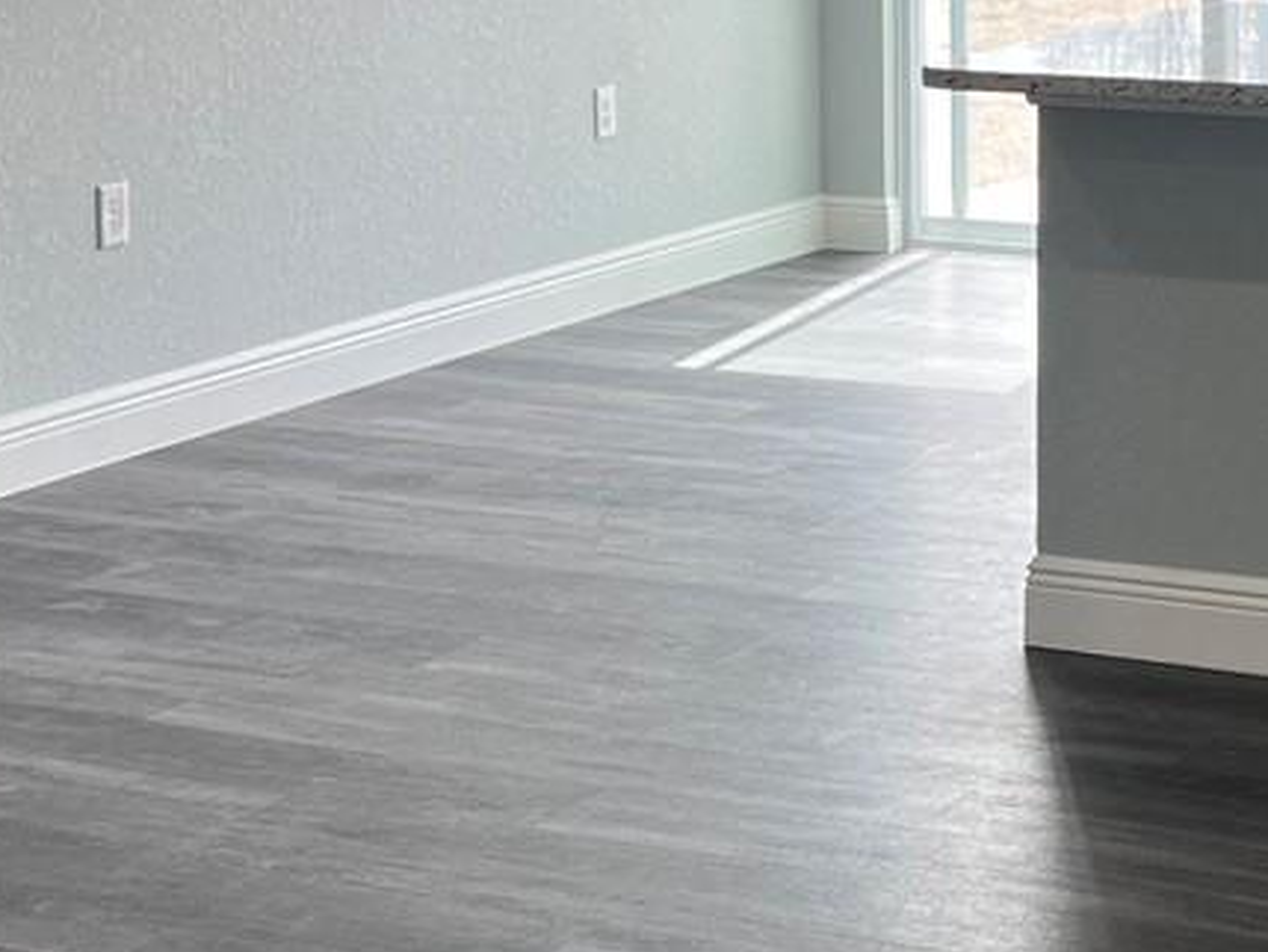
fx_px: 3554
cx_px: 1141
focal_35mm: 97
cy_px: -30
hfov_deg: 19.8
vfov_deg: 15.0
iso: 40
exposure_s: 1/179
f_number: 1.5
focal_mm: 5.7
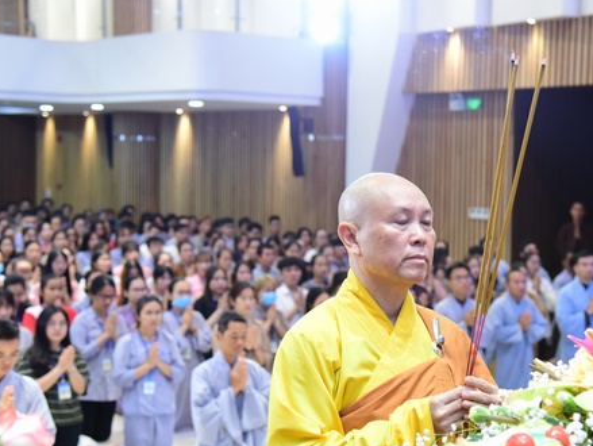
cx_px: 408
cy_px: 224
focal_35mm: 74
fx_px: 1269
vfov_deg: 19.9
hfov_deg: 26.1
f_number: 4.5
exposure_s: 1/40
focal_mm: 52
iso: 1250
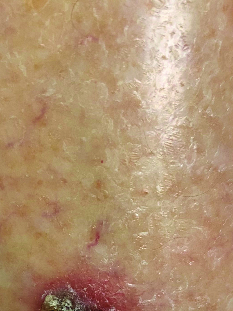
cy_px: 325
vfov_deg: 24.3
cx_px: 26
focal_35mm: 76
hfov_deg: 19.1
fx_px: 682
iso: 80
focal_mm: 4.25
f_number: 1.8
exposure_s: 1/60
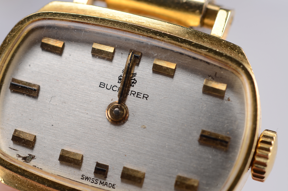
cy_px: 96
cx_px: 144
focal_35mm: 90
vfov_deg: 15.1
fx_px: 719
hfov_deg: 22.7
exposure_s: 1/80
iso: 100
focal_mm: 60
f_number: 13
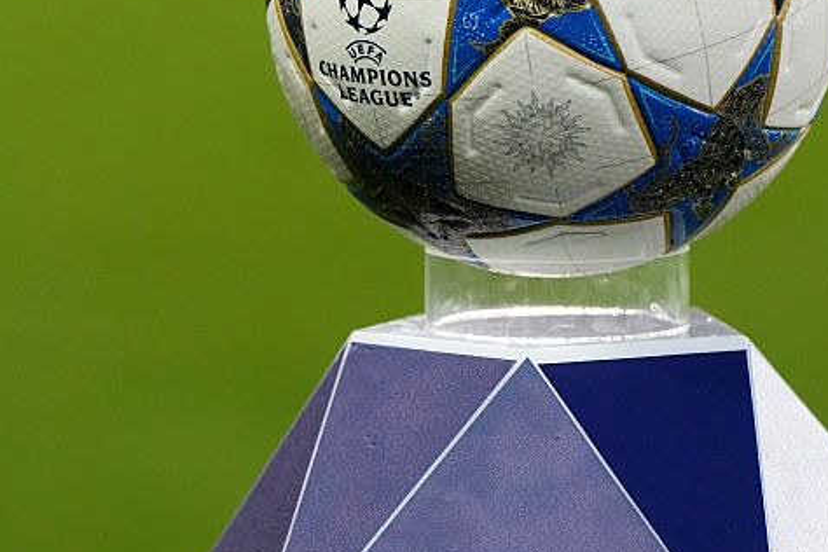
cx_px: 264
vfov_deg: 3.3
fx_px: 9498
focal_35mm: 413
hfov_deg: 5.0
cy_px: 165
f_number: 3.2
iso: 3200
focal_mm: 191
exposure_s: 1/2000
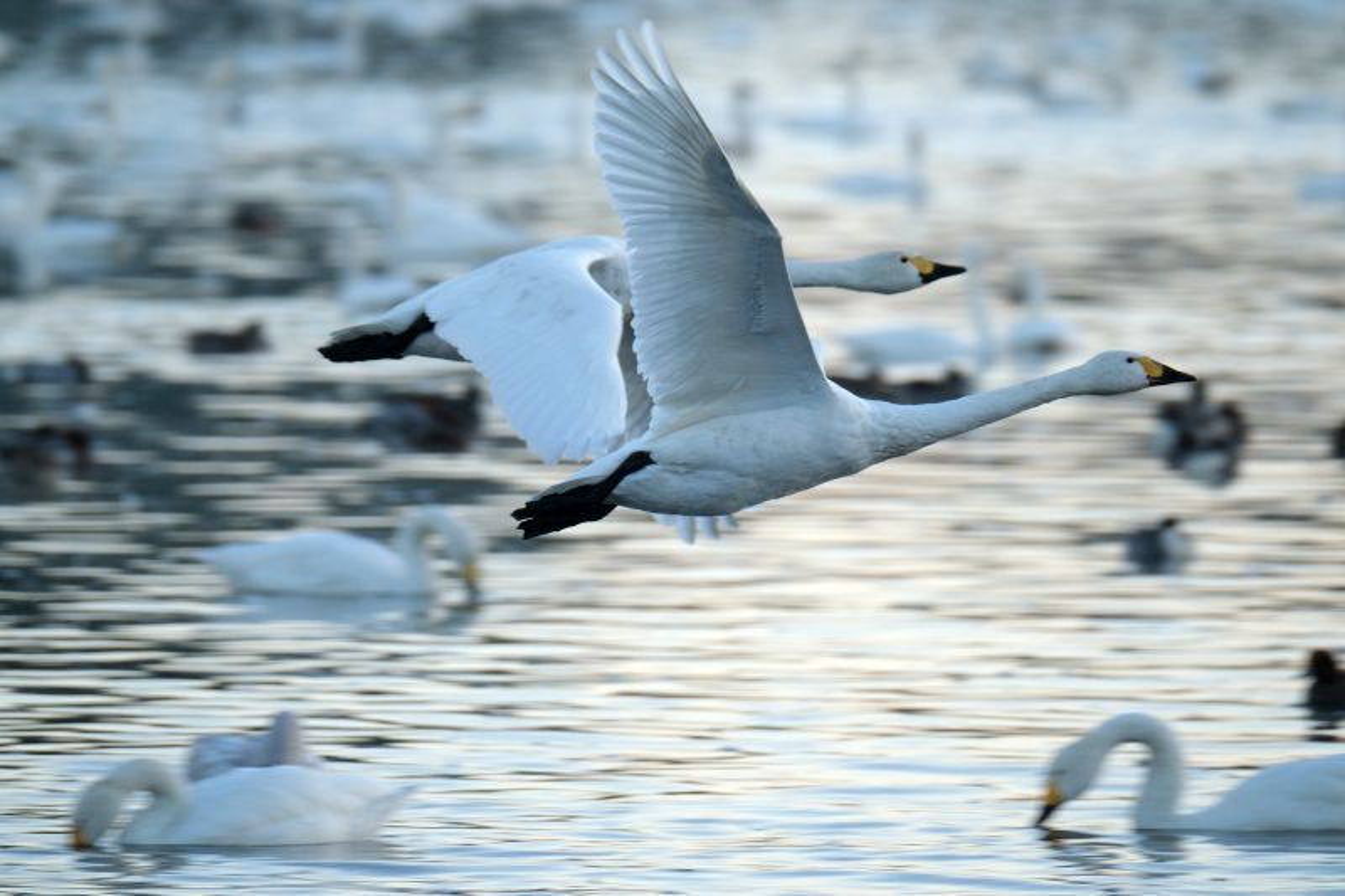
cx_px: 672
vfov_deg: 2.1
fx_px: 24465
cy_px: 448
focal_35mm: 655
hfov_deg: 3.1
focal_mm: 436.8
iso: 1250
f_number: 7.3
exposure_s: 1/500
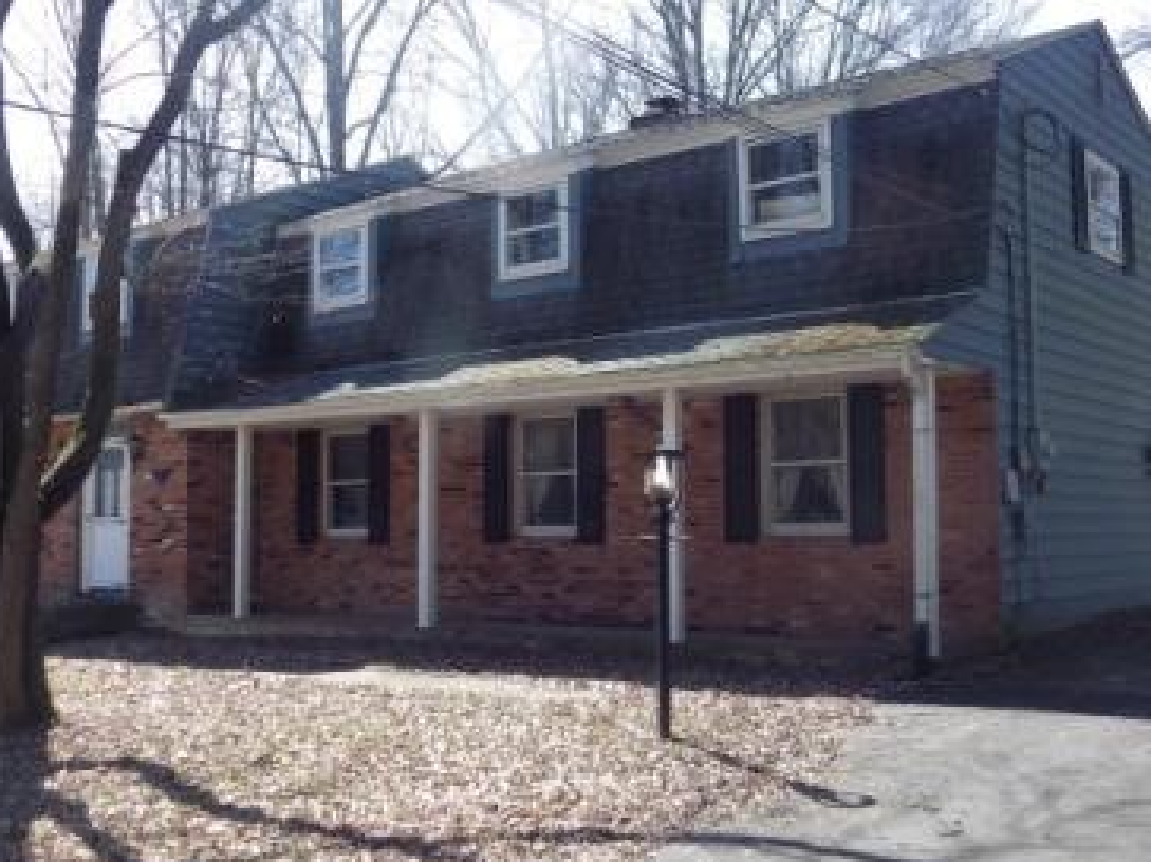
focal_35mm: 42
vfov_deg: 34.3
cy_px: 428
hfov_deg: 44.8
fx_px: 1396
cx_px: 542
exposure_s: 1/320
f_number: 3.4
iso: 100
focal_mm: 6.2
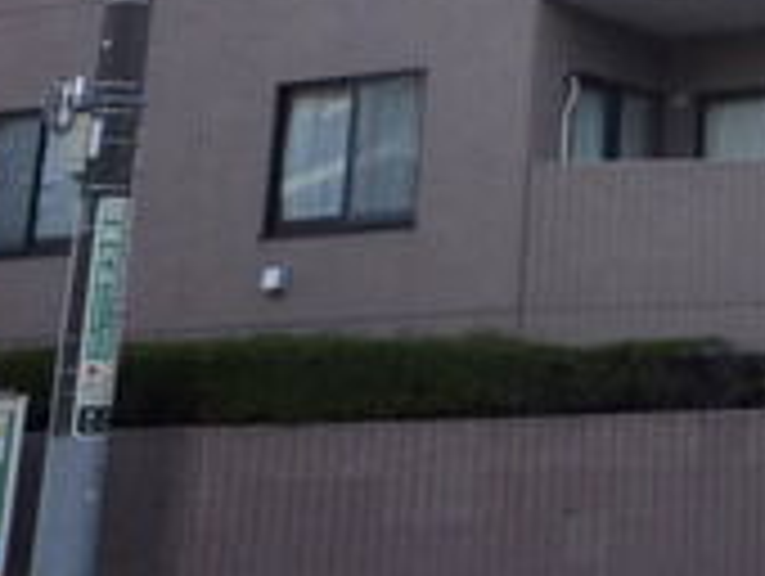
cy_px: -351
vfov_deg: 15.2
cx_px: 1066
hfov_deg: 19.9
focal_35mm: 88
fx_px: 1948
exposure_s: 1/320
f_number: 2.8
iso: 125
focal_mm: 4.4
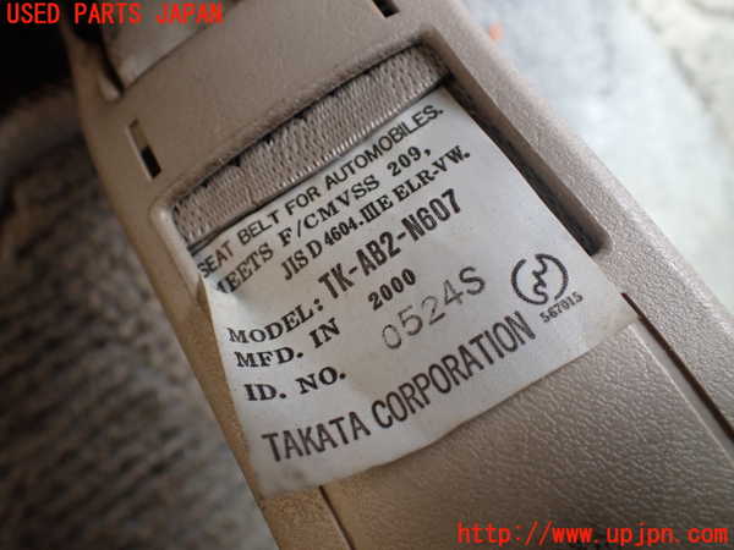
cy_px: 275
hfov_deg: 60.0
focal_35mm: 30
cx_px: 367
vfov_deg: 46.8
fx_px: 636
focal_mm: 5.4
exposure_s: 1/125
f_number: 2.3
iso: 250
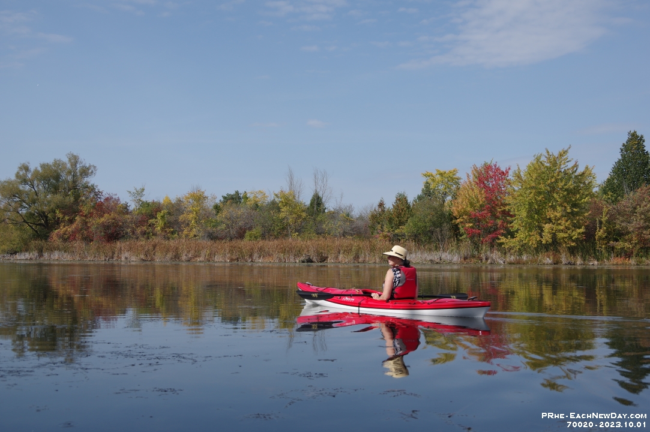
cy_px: 216
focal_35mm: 46
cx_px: 325
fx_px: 830
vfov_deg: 29.2
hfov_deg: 42.8
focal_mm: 31
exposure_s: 1/500
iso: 100
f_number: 7.1
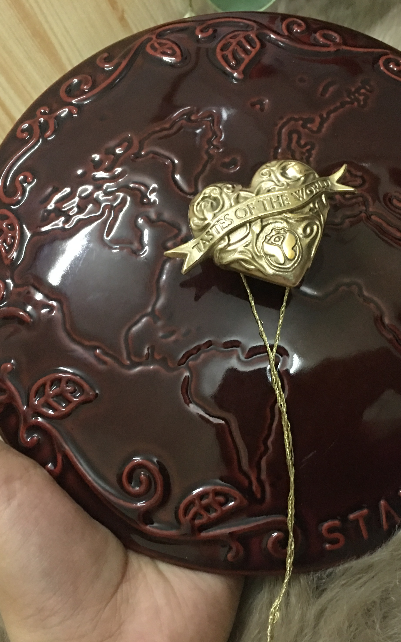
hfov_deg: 30.4
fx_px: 735
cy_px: 320
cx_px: 261
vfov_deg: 47.2
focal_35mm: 42
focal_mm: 4.15
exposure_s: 1/8
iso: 160
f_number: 2.2
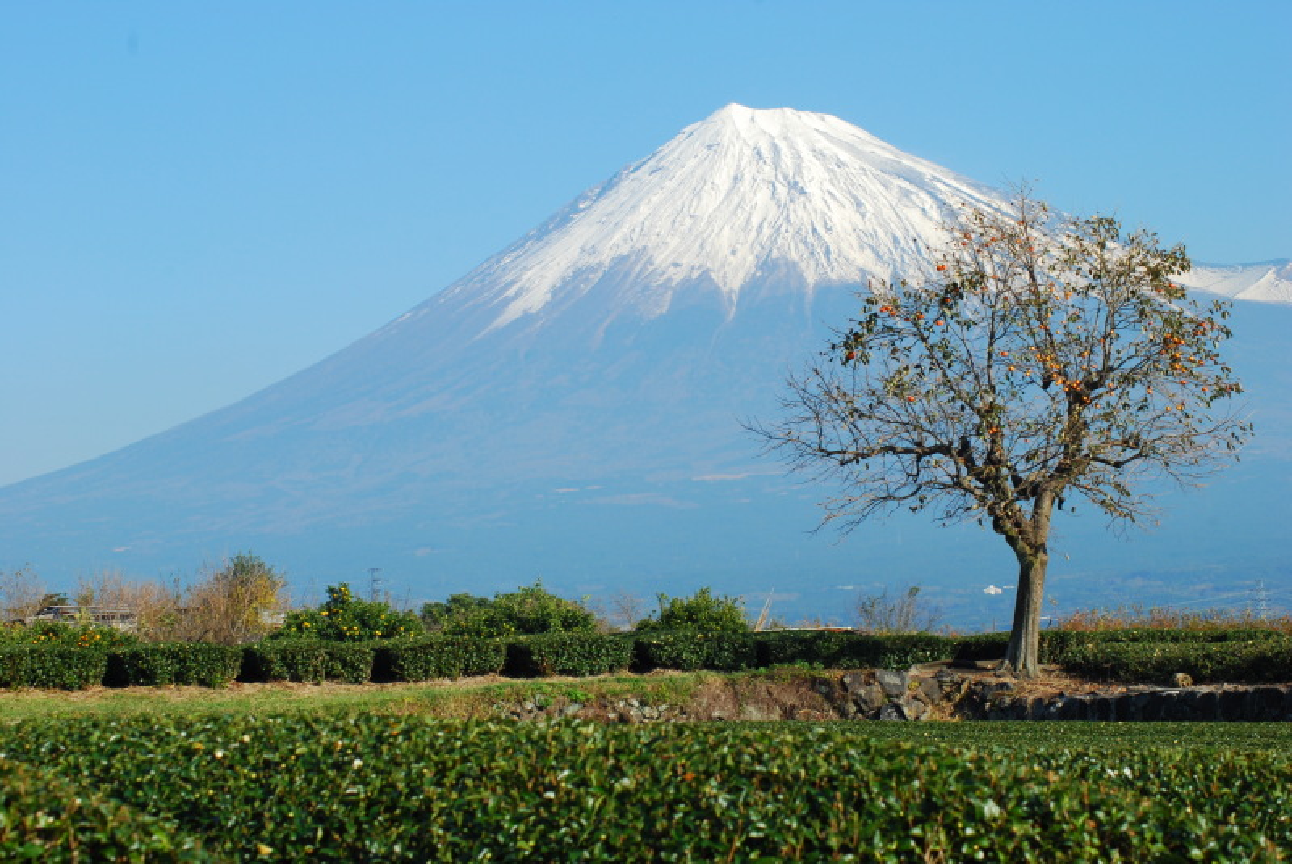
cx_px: 646
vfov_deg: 13.1
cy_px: 432
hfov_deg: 19.4
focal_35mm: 105
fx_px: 3772
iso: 200
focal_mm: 70
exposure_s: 1/160
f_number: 13
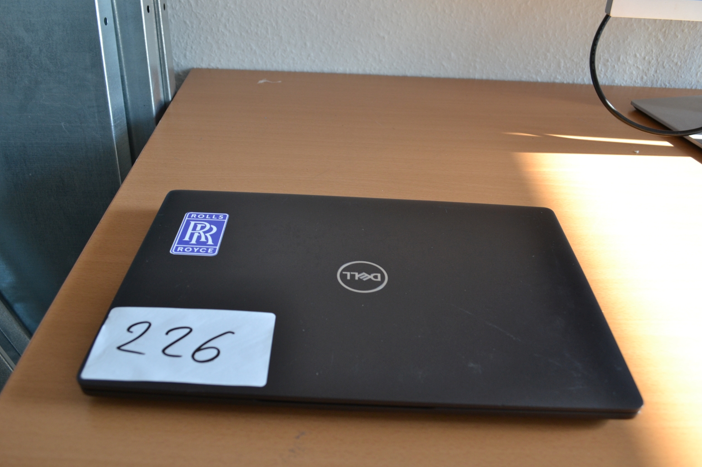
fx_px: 604
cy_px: 235
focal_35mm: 31
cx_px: 350
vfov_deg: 42.3
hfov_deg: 60.3
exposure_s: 1/125
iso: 400
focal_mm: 20
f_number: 5.6
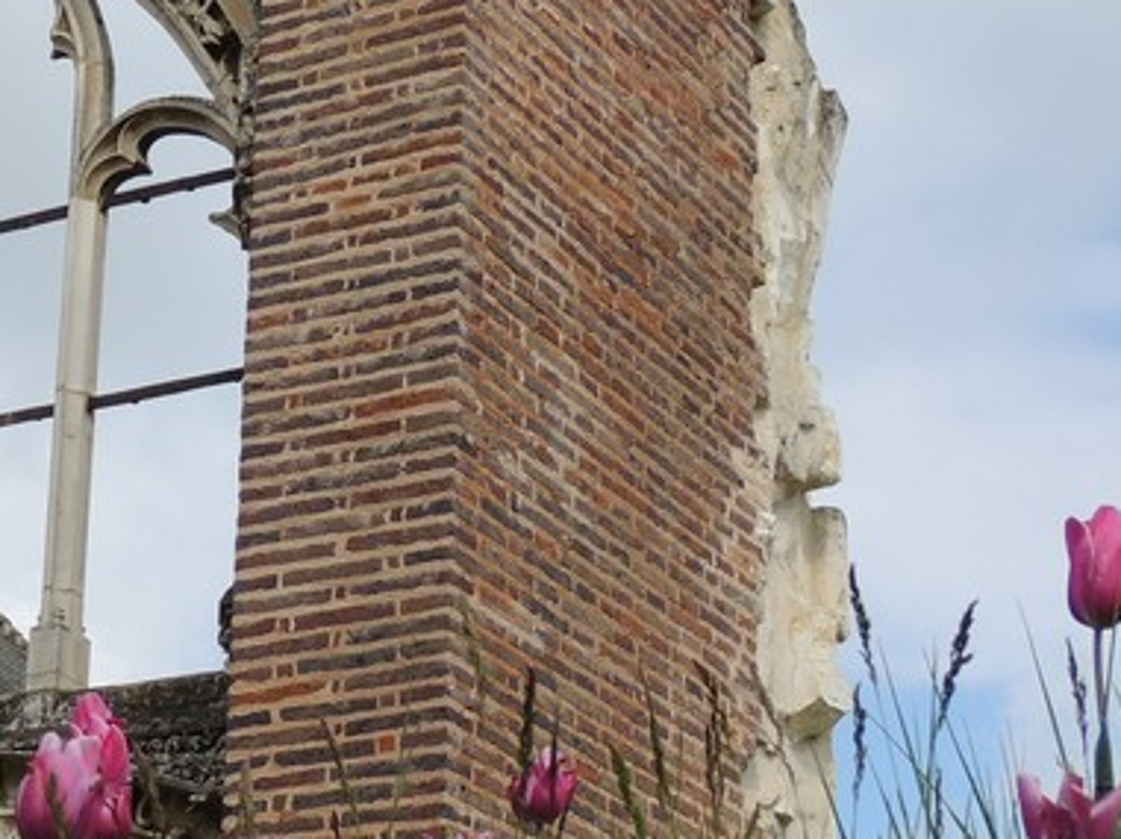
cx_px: 6
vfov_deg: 13.1
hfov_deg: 17.1
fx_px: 3656
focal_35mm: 113
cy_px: 456
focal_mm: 7.6
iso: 100
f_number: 3.4
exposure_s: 1/1000
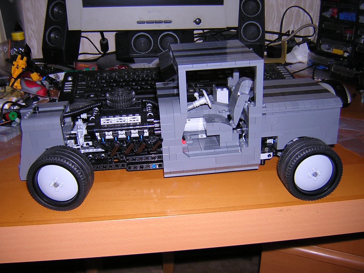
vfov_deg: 39.7
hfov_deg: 51.4
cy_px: 136
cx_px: 182
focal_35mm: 36
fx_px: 379
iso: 100
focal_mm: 4.7
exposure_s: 1/60.1
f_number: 2.6
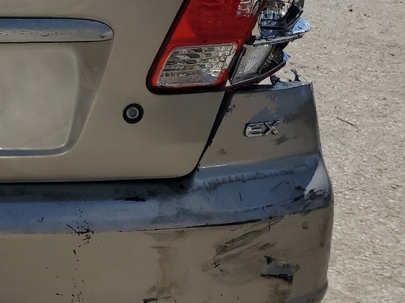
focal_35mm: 75
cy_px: 25
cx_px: -126
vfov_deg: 19.3
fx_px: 877
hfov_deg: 23.0
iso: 50
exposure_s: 1/10000
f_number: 1.5
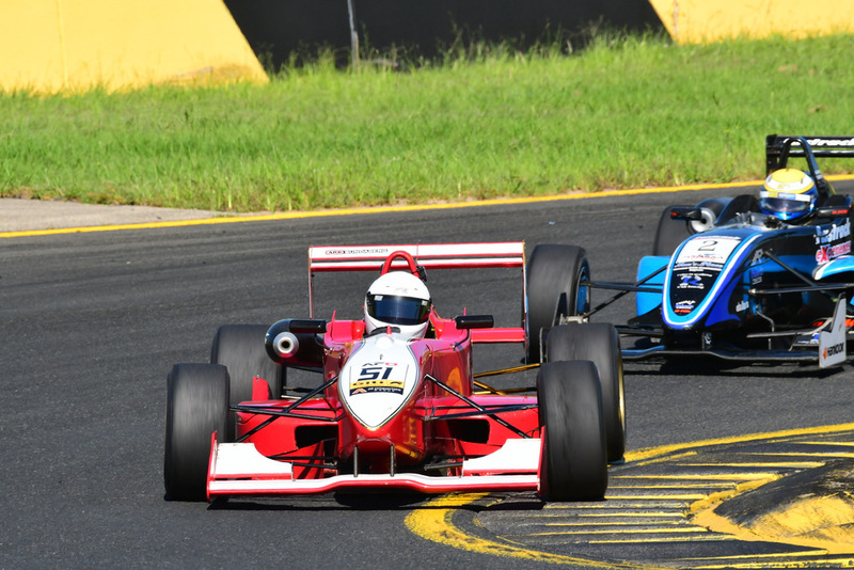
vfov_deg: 2.2
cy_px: 285
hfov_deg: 3.4
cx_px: 427
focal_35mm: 615
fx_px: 14594
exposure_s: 1/640
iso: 500
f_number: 11
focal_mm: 410
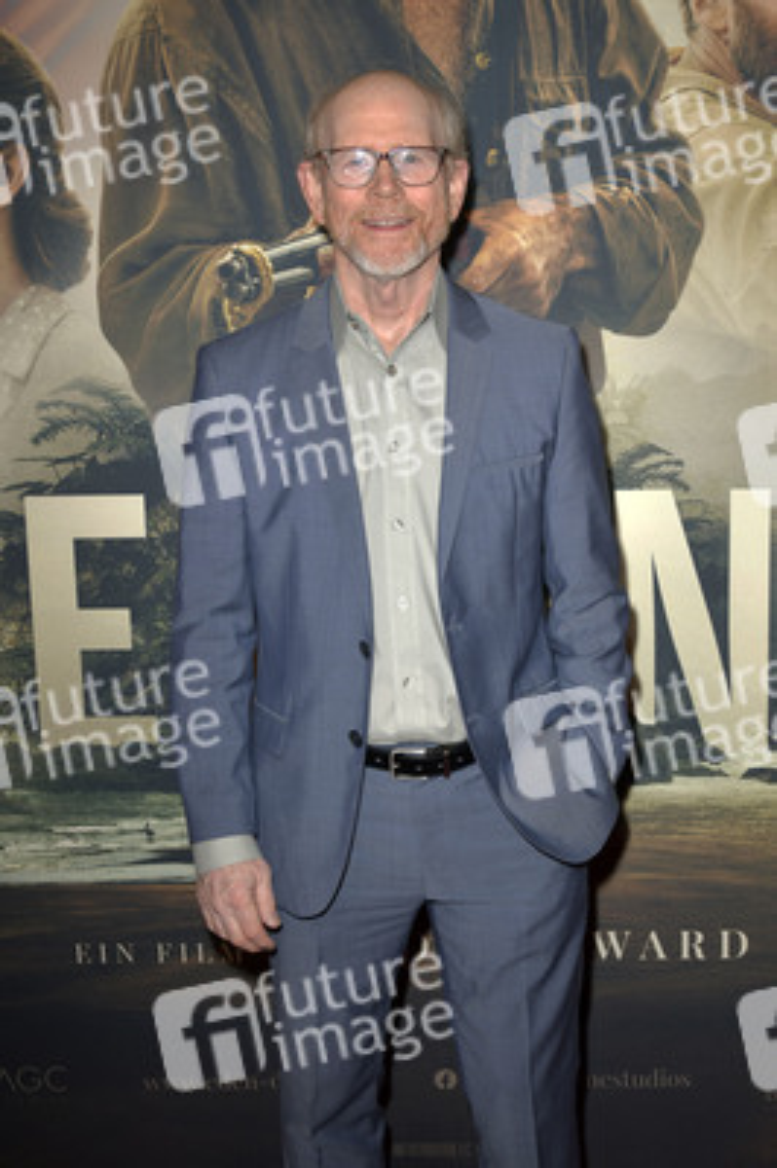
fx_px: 1232
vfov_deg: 50.7
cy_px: 584
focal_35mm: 38
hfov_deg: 35.0
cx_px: 388
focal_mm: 38
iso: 250
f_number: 5.6
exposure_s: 1/250
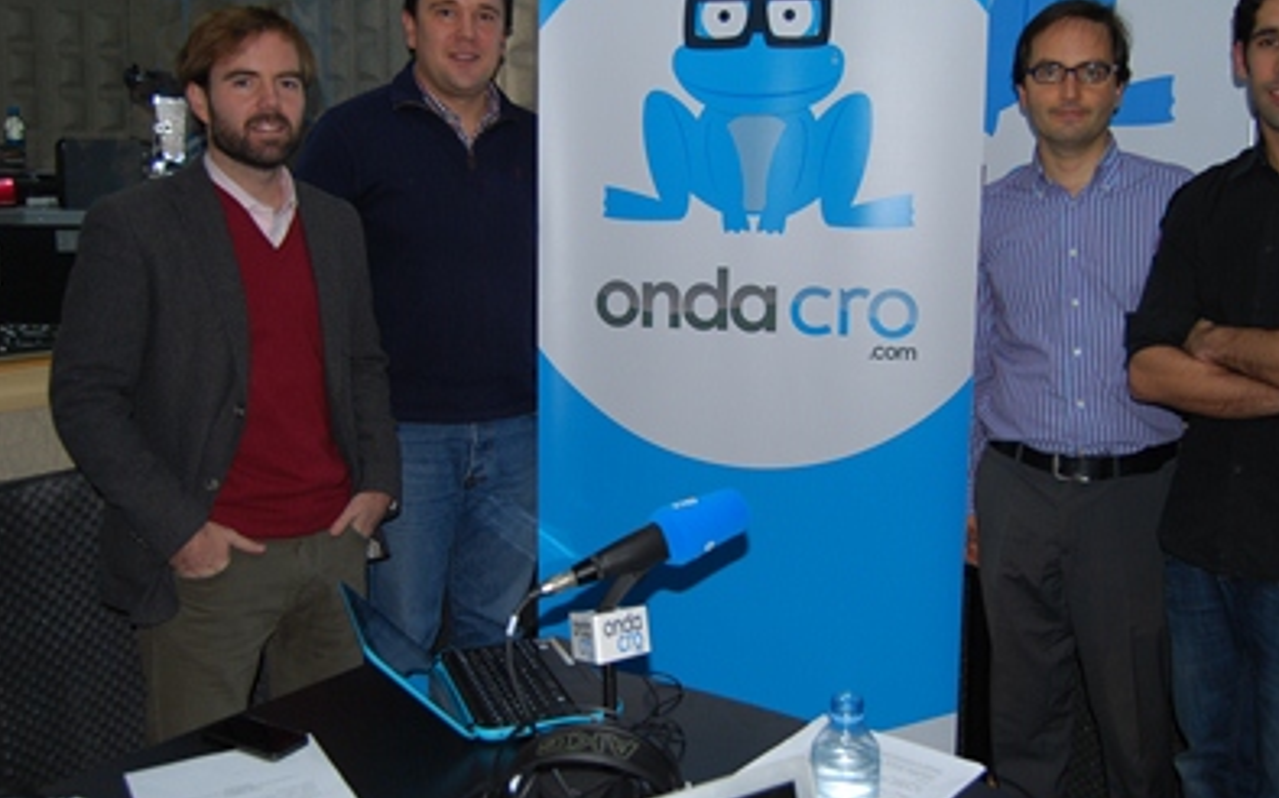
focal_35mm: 35
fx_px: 1220
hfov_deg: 55.2
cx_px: 701
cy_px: 373
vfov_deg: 36.2
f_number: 3.5
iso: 200
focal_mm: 18
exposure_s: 1/60
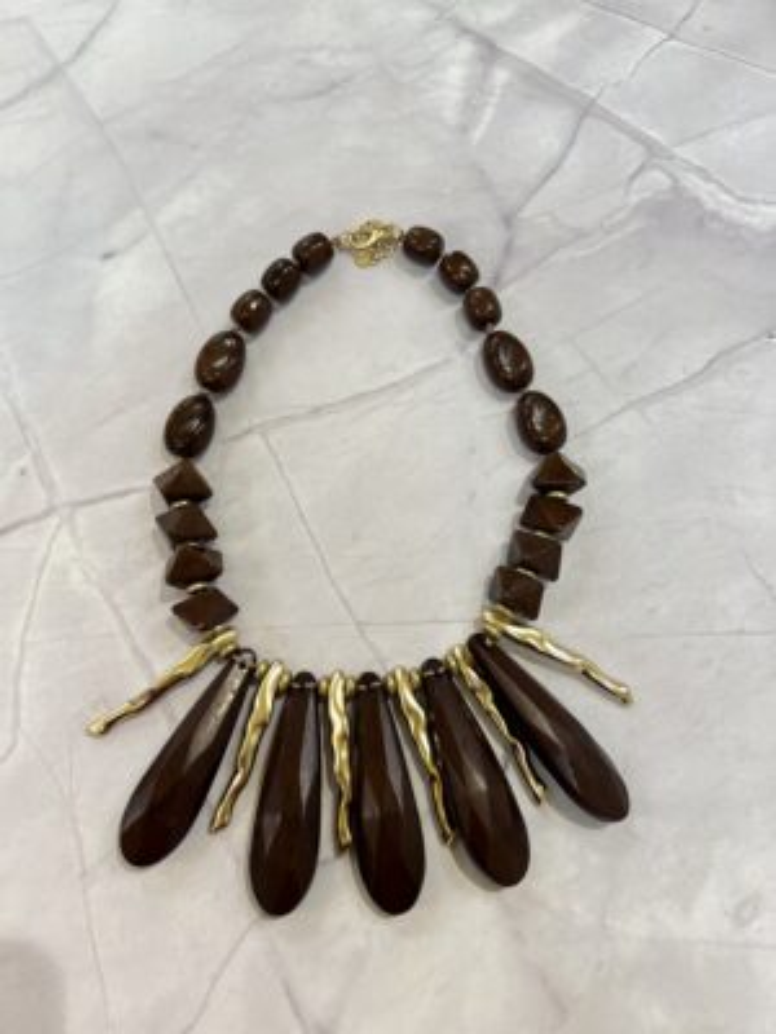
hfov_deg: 53.1
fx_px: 777
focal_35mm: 26
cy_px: 517
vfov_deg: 67.3
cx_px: 388
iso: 64
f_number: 1.5
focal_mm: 5.7
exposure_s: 1/100
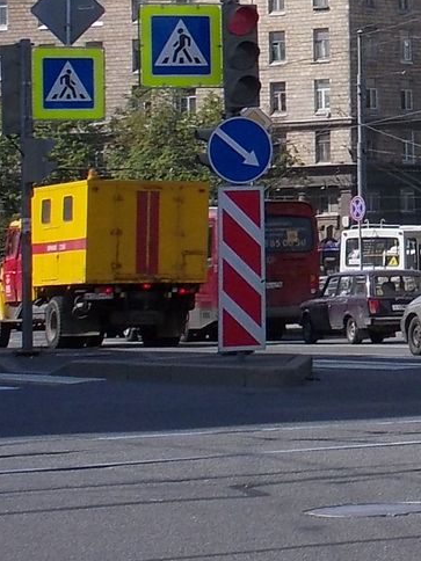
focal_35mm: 185
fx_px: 3000
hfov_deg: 7.8
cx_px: 775
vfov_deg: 10.6
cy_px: -5
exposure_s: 1/400
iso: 80
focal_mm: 7.9
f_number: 4.7
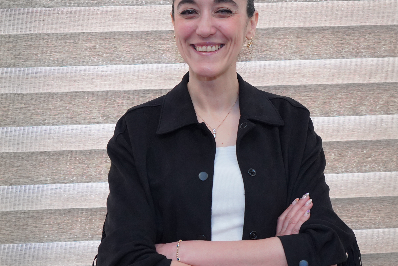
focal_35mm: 76
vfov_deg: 17.9
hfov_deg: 26.6
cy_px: 133
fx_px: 840
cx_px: 219
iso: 1600
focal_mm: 48
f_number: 4
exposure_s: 1/160
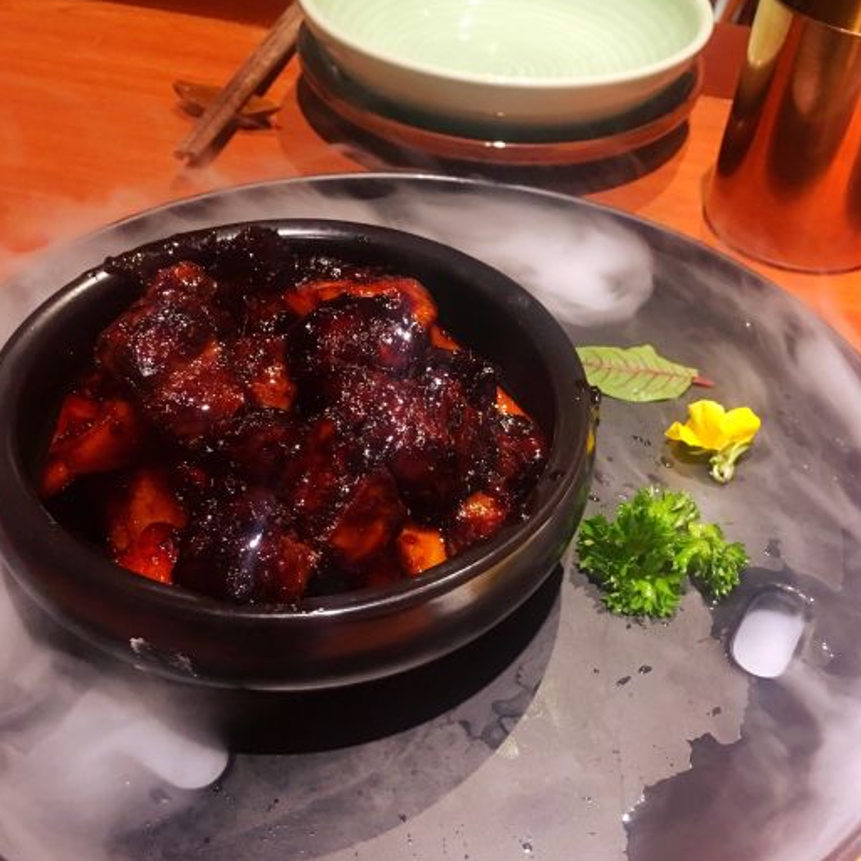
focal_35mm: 35
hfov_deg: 47.2
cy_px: 512
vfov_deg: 47.0
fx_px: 985
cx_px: 436
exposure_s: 1/8
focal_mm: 4.15
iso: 100
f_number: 2.2
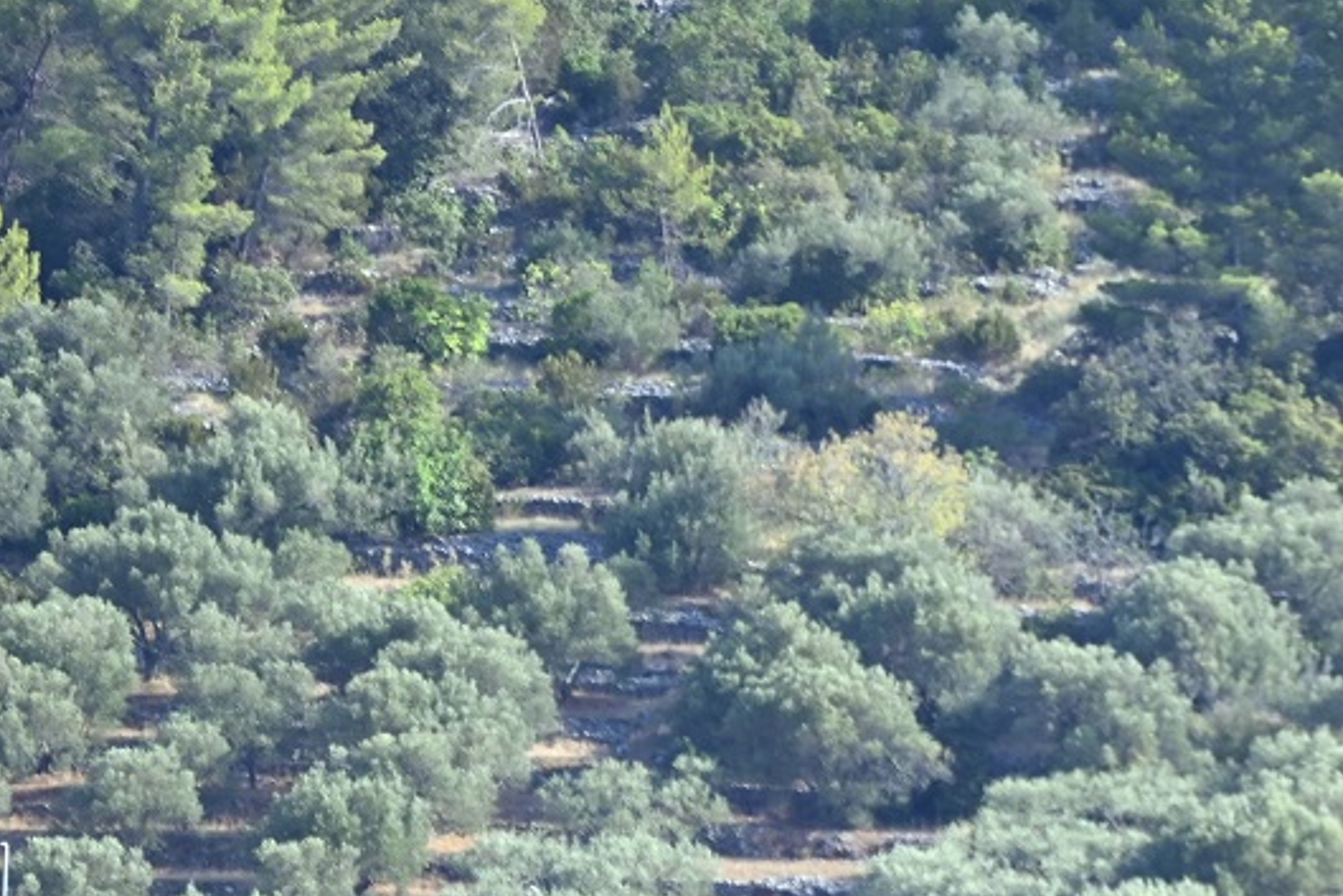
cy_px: 862
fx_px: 27500
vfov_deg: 1.9
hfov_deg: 2.8
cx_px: 1125
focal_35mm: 737
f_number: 5.6
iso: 400
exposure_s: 1/800
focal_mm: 300
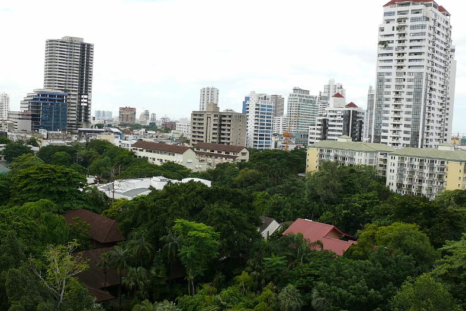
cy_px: 158
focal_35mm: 37
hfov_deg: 51.9
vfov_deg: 36.0
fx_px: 479
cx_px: 233
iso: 100
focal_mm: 7.4
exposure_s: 1/400
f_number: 4.5
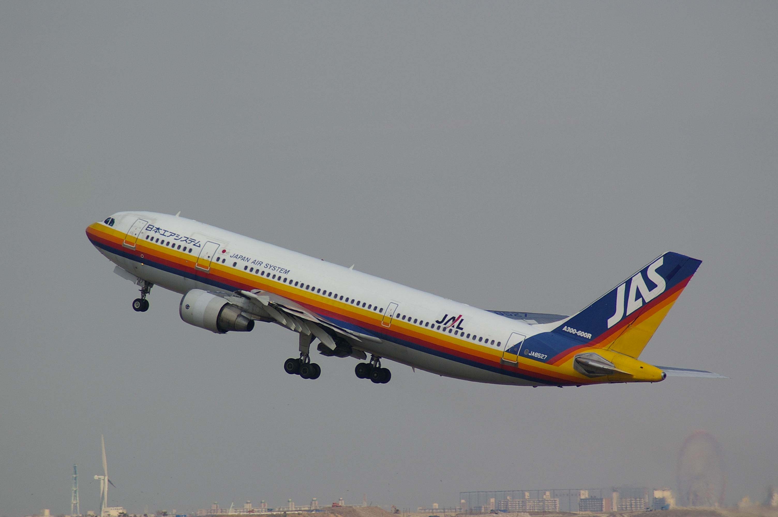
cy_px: 258
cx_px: 389
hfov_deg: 4.6
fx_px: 9716
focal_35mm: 450
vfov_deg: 3.0
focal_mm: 300
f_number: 8
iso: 200
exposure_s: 1/1000
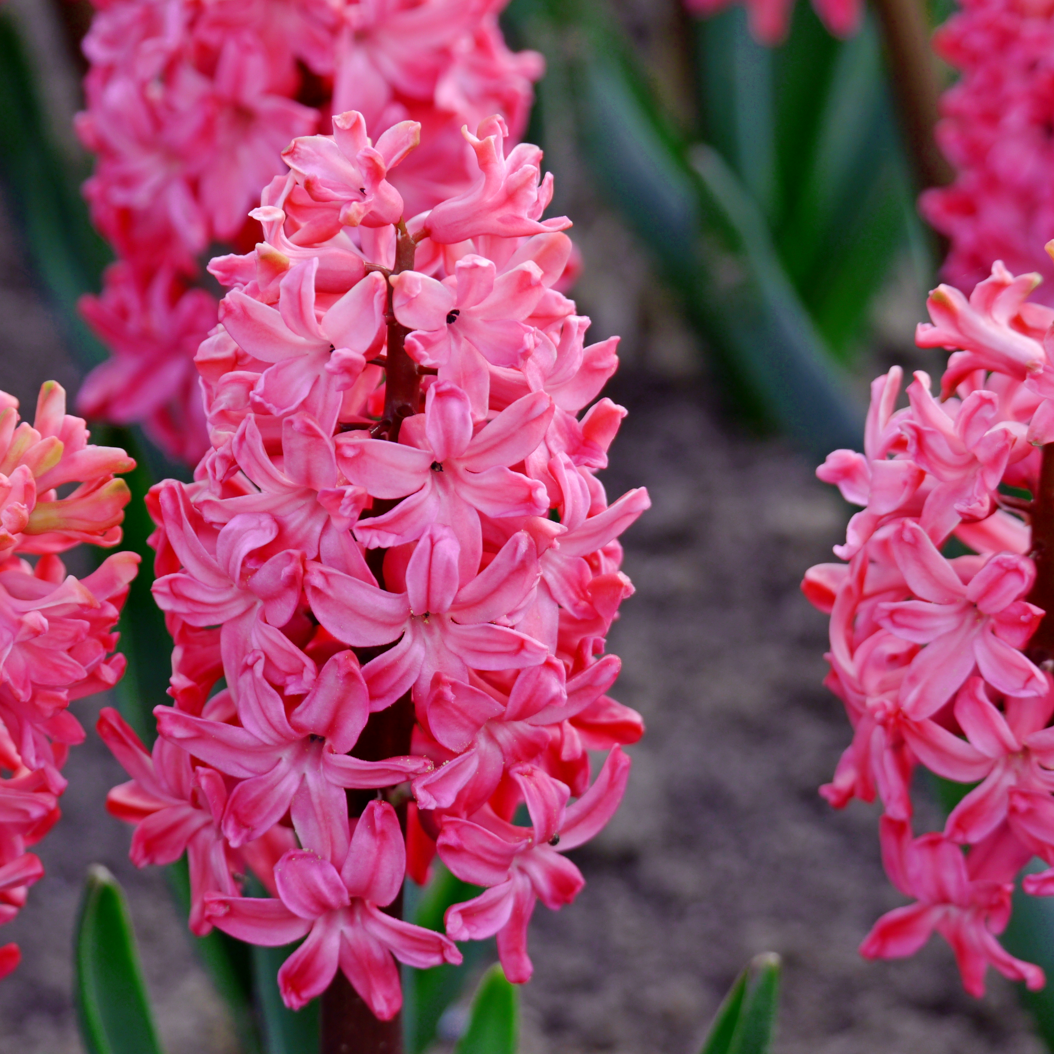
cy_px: 527
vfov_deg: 8.4
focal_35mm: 208
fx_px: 7165
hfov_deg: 8.4
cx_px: 428
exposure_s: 1/200
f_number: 5.3
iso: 320
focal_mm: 88
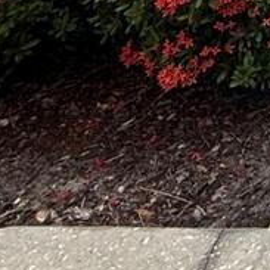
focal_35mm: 108
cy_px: -466
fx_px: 953
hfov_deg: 11.0
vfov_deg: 11.6
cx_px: 797
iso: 50
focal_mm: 2.22
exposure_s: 1/779
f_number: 2.2
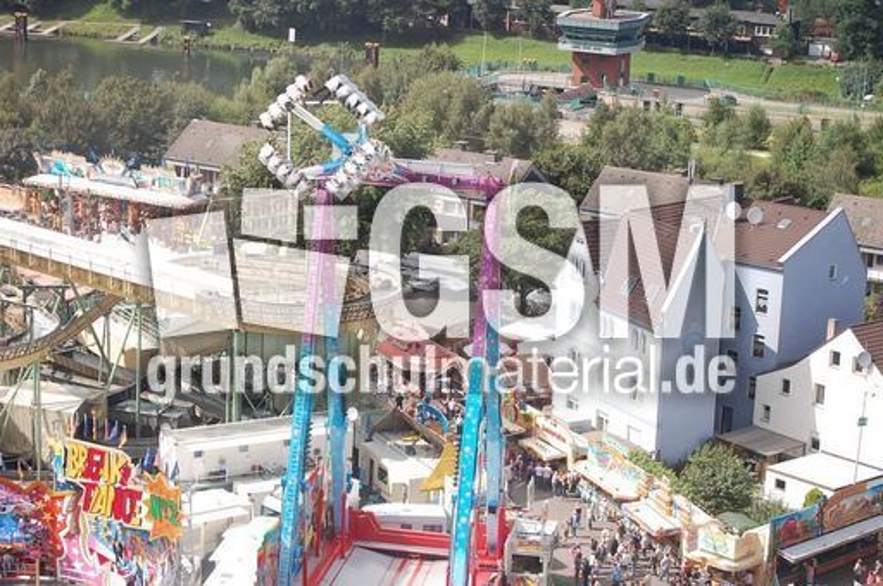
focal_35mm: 82
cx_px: 442
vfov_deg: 16.5
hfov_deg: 24.6
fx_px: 2021
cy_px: 293
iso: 200
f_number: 7.1
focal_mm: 55
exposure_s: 1/200
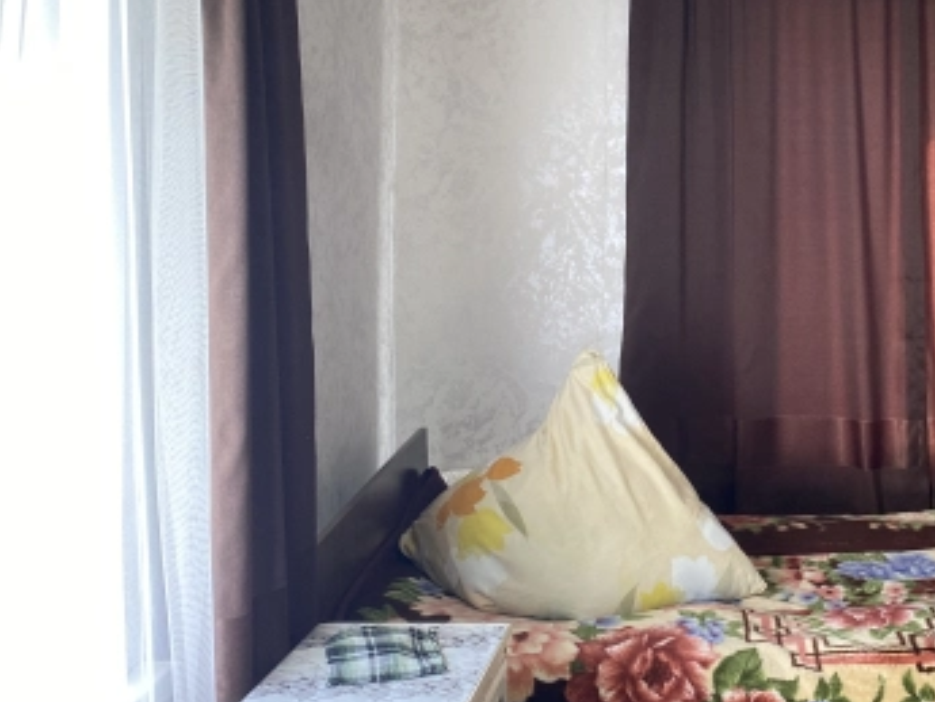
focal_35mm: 47
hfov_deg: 39.1
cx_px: 724
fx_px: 1270
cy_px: 198
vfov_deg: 30.5
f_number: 1.8
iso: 125
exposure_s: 1/80
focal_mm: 4.25
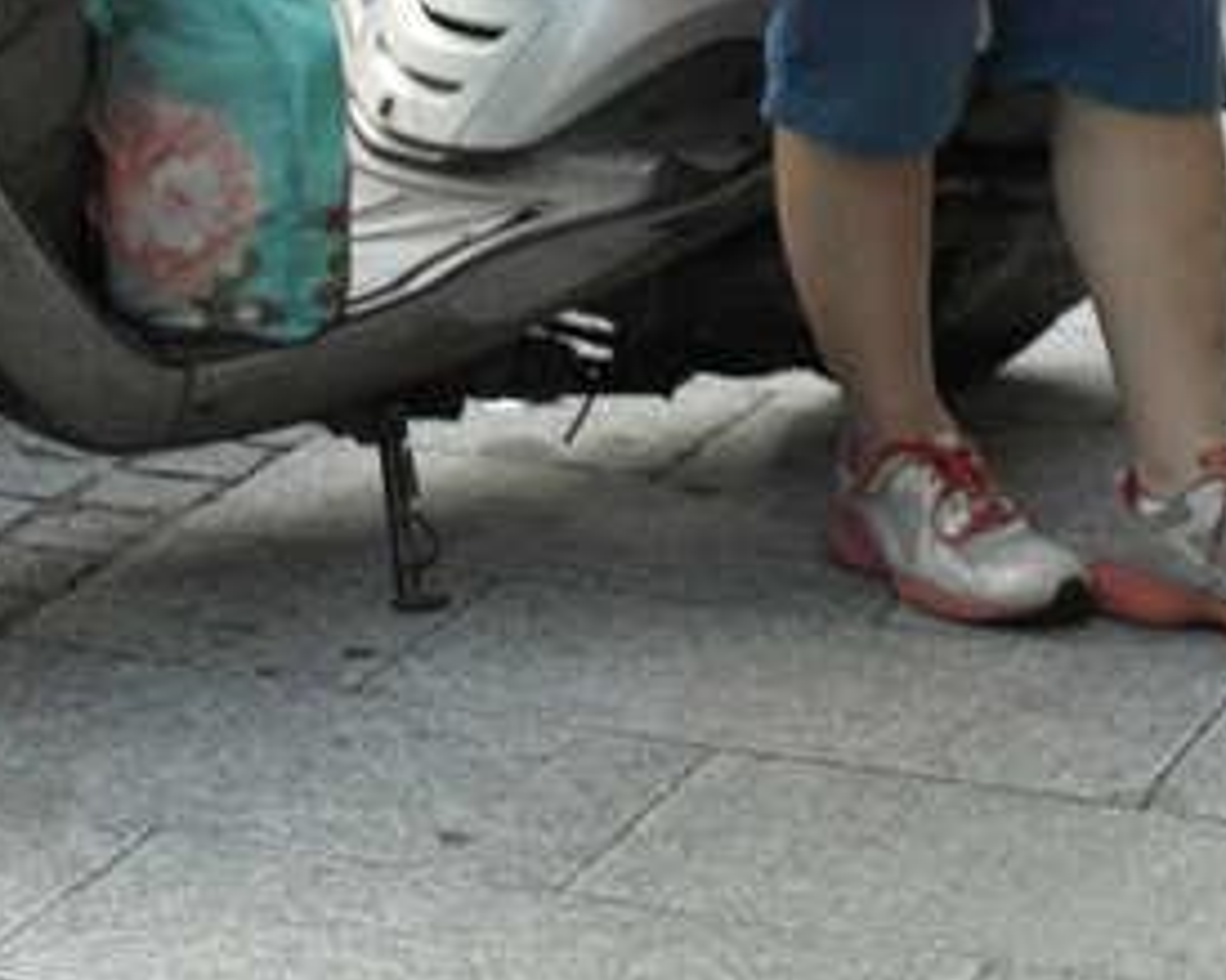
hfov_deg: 13.2
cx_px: -31
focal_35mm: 144
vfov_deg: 10.5
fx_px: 5223
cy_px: -201
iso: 400
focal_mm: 24.2
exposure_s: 1/100
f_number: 2.8
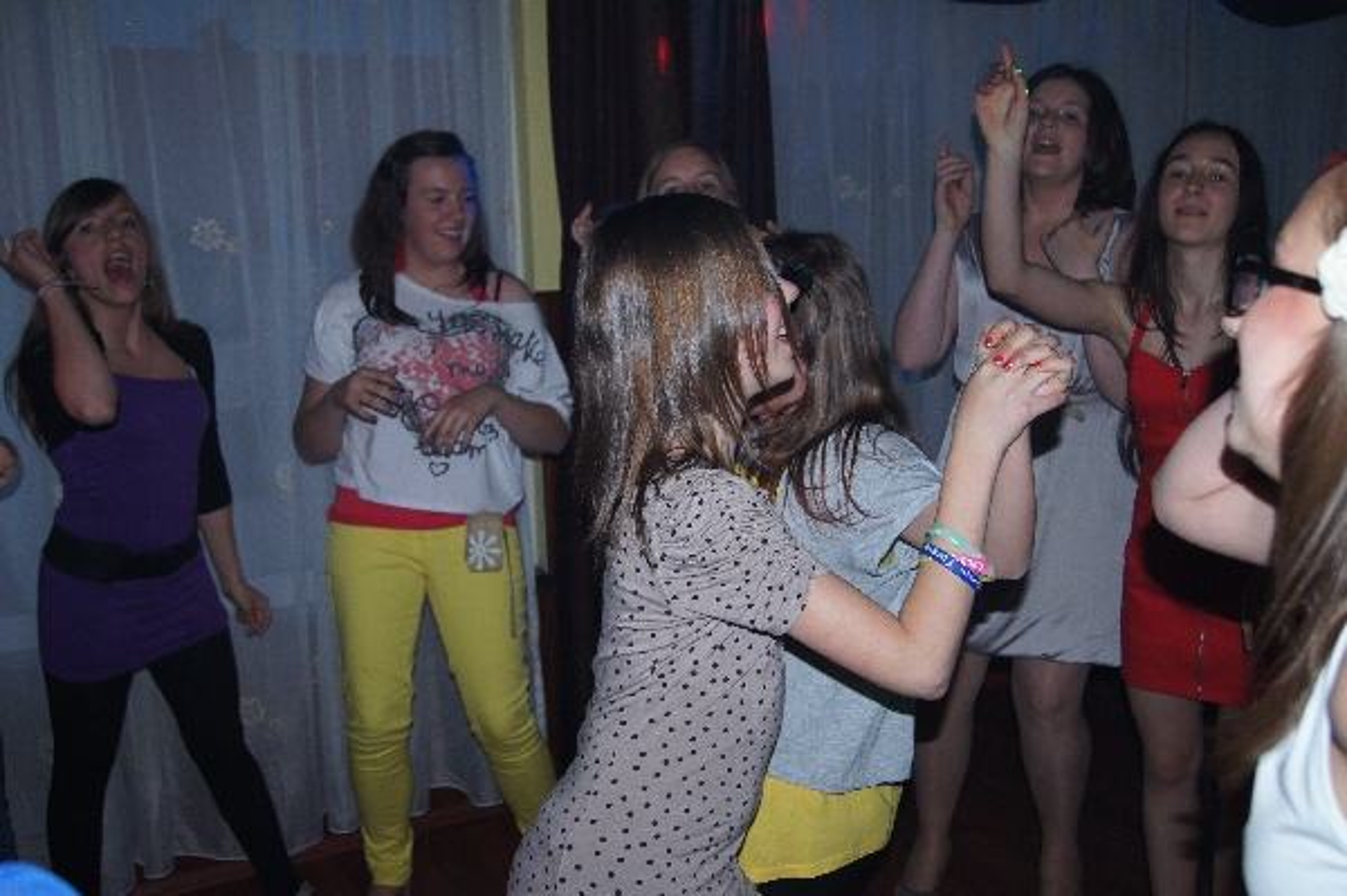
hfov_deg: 53.2
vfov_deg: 36.8
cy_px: 448
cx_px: 674
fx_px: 1346
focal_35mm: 36
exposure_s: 1/60
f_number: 4
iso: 800
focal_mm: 24
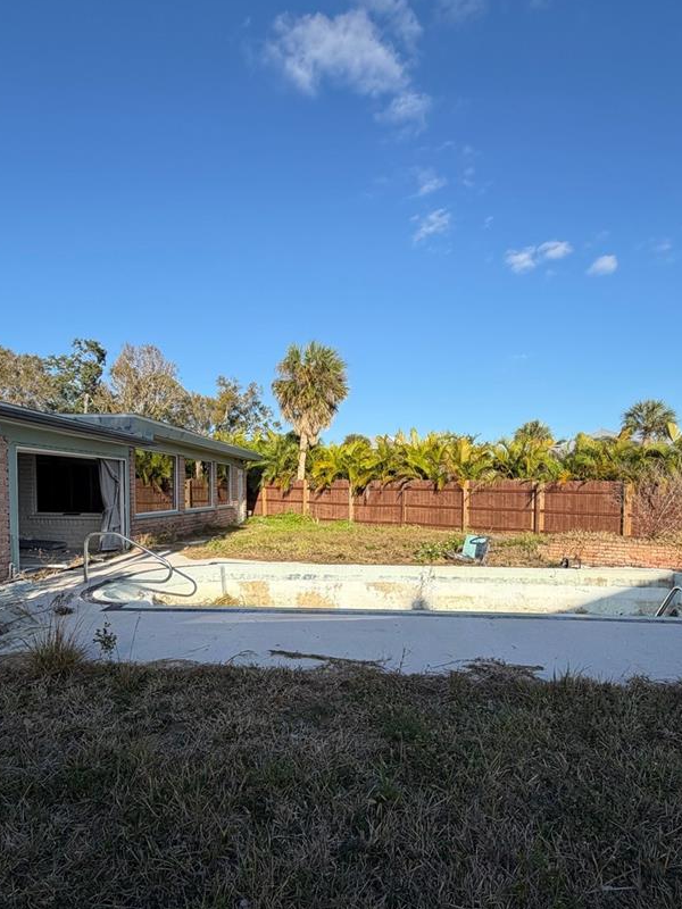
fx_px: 552
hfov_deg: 63.4
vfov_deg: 78.5
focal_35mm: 21
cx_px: 332
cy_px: 523
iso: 32
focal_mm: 2.22
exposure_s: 1/770
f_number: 2.2
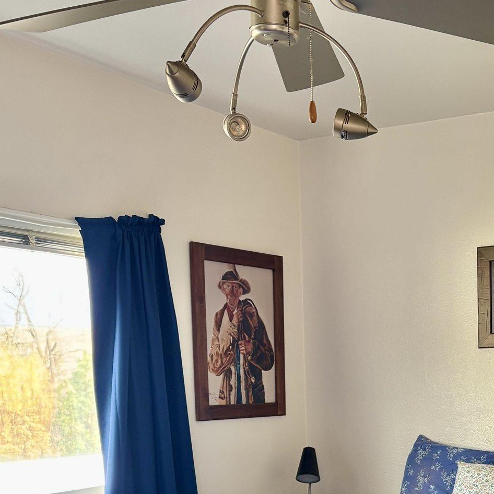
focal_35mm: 56
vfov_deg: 28.7
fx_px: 904
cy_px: 493
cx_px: 420
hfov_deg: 29.6
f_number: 1.6
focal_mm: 5.96
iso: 125
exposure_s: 1/60
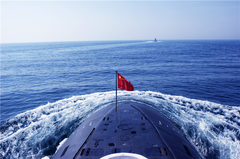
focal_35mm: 30
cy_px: 80
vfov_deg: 43.5
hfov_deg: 62.0
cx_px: 120
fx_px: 200
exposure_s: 1/320
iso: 100
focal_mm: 20
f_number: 10
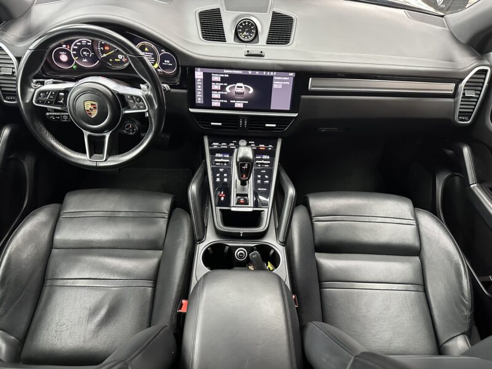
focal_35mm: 24
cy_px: 184
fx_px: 341
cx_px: 246
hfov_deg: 71.6
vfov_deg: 56.8
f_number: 1.78
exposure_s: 1/53
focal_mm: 6.86
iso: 640
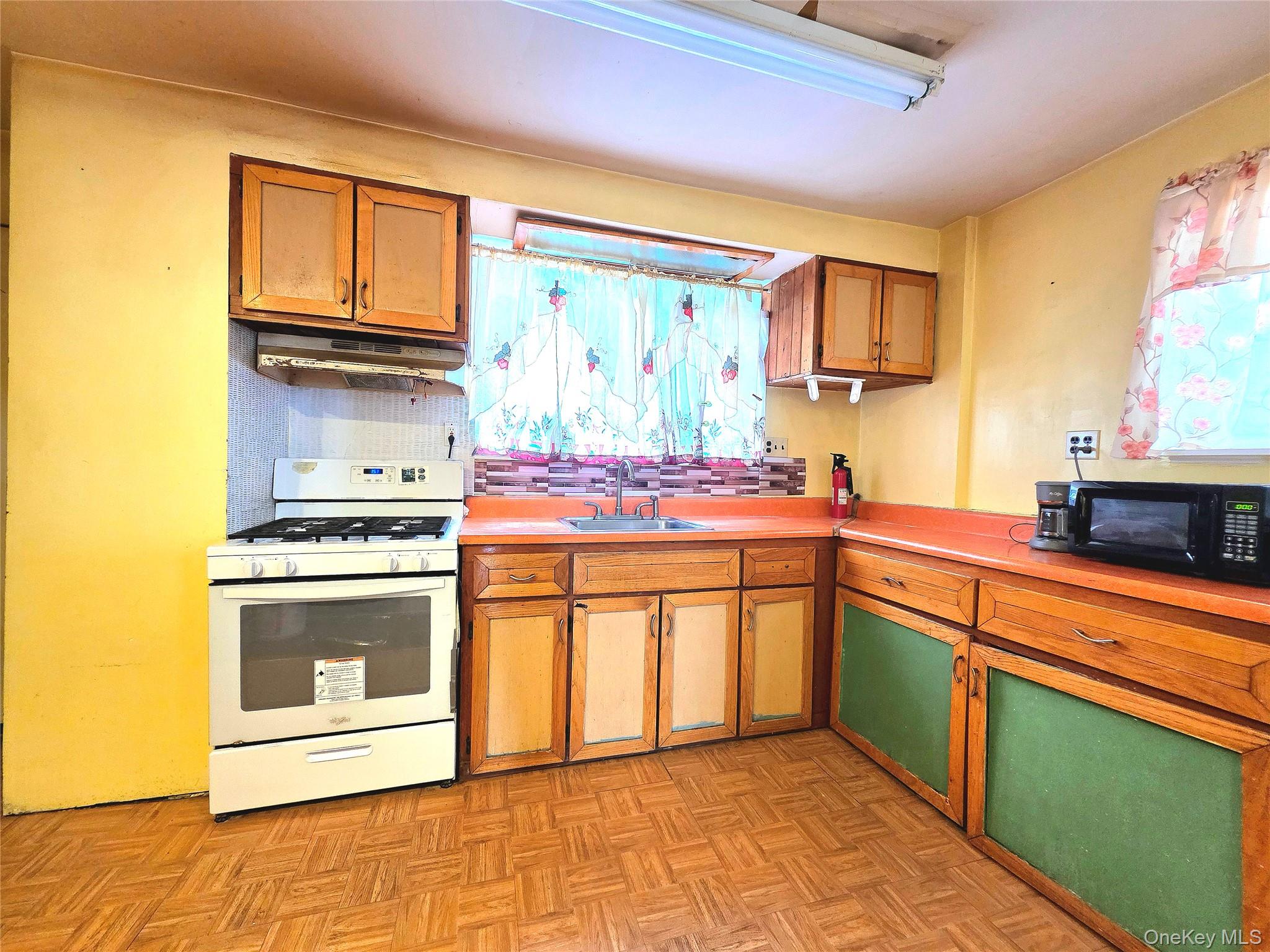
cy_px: 476
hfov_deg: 106.2
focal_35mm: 13
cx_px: 635
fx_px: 477
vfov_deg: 89.9
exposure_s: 1/60.2
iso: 250
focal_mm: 2.2
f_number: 1.9
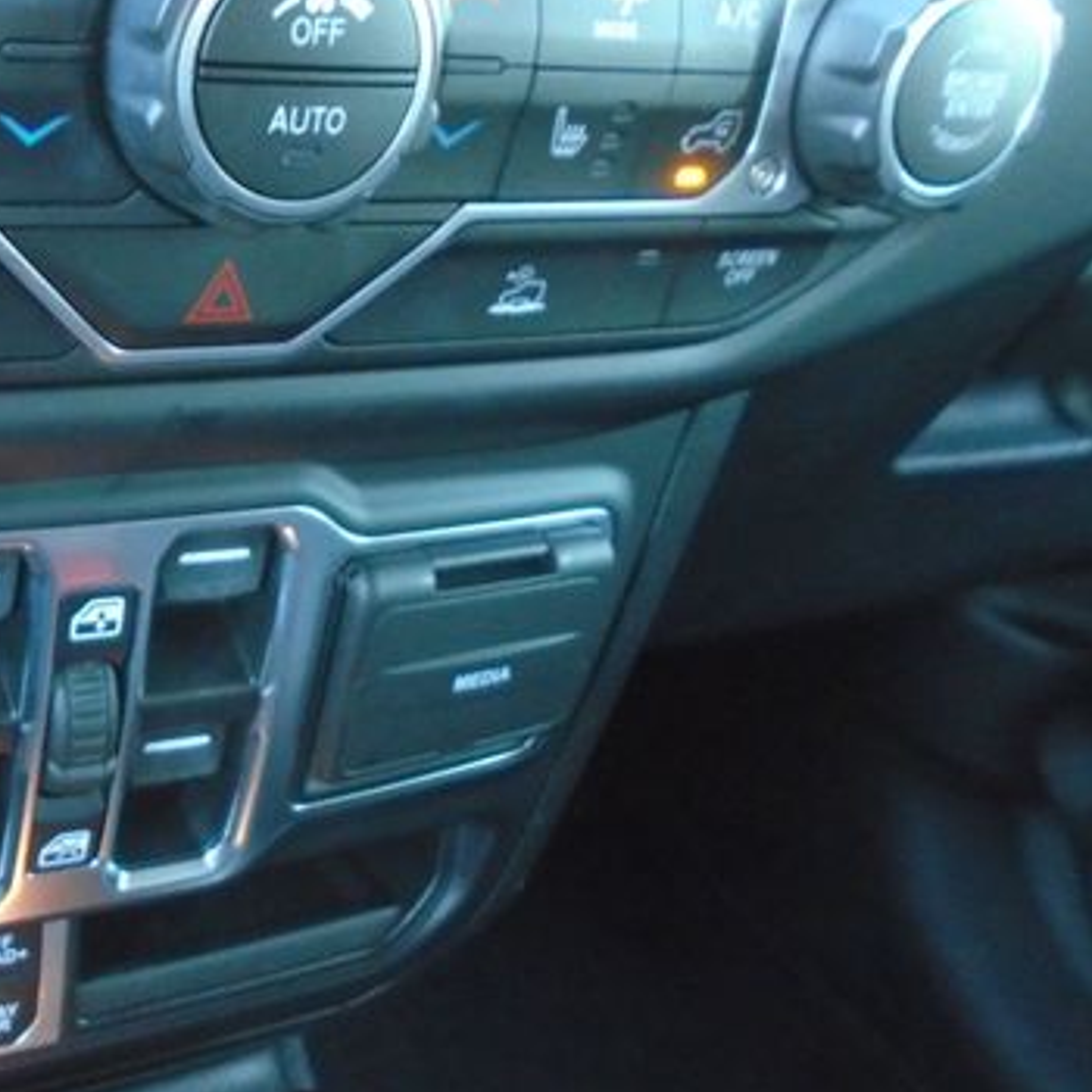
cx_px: 100
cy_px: 474
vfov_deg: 40.0
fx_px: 1499
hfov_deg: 37.3
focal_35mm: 42
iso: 500
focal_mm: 4.6
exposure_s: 1/4
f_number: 3.2
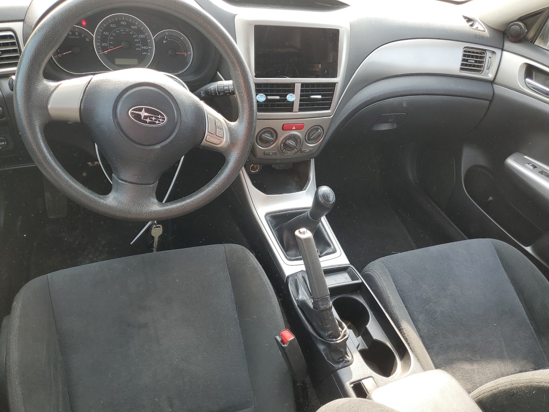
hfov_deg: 67.3
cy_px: 206
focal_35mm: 26
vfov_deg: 53.1
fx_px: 412
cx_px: 274
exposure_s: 1/125
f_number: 1.5
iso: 50
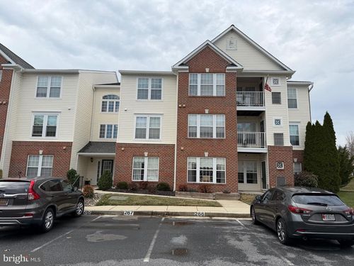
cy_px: 133
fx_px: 245
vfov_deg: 56.8
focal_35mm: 24
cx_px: 177
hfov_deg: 71.6
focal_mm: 6.76
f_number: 1.78
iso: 80
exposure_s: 1/4405
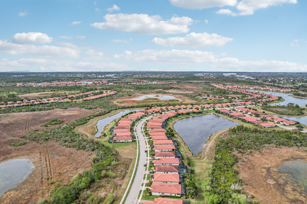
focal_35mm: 22
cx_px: 154
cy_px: 102
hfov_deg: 78.6
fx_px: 188
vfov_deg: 57.2
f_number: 2.8
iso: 120
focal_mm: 8.4
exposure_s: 1/2500
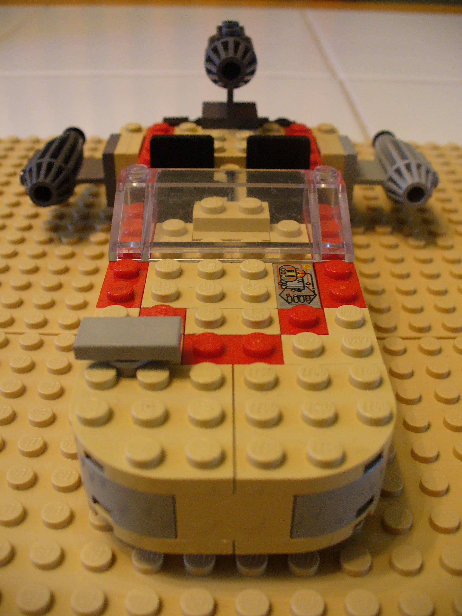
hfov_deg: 38.7
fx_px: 658
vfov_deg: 50.1
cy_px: 308
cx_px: 231
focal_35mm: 37
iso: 200
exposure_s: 1/25
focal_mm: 6.1
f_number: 2.8
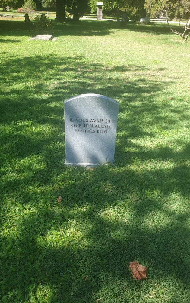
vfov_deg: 66.5
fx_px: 232
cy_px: 150
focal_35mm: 28
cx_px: 91
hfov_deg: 44.5
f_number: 2.4
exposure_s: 1/337
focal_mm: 4.3
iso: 50
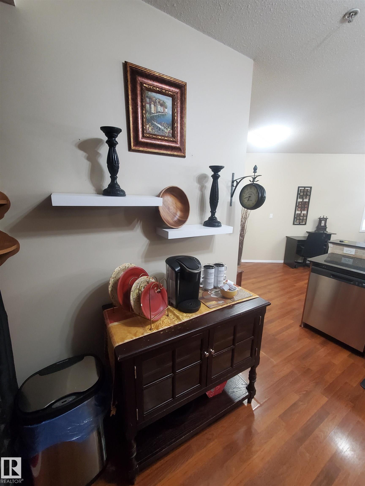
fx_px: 183
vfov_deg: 106.2
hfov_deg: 89.9
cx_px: 182
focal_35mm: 13
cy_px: 243
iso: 640
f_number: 2.2
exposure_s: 1/30
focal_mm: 1.8
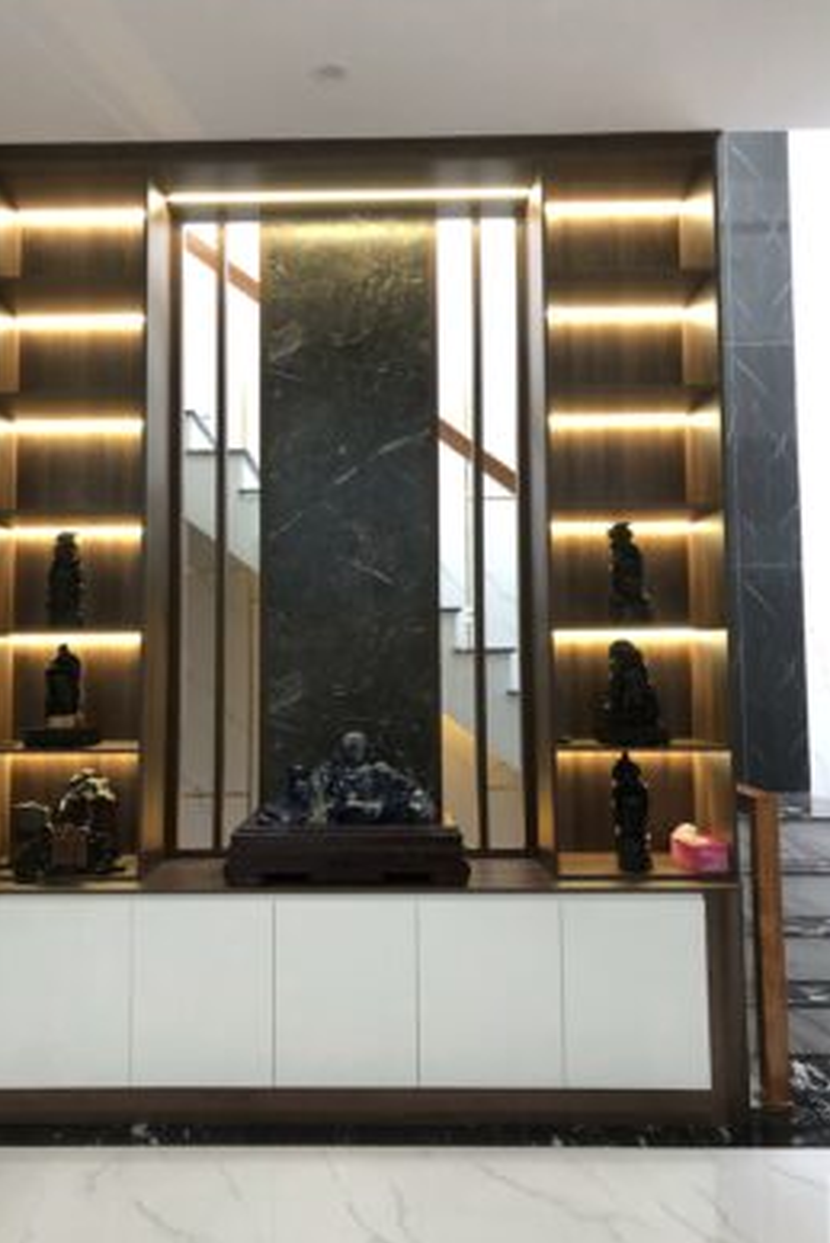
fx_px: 1036
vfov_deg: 61.9
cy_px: 612
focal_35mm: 30
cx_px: 372
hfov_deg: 43.6
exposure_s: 1/15
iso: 40
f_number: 1.8
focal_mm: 4
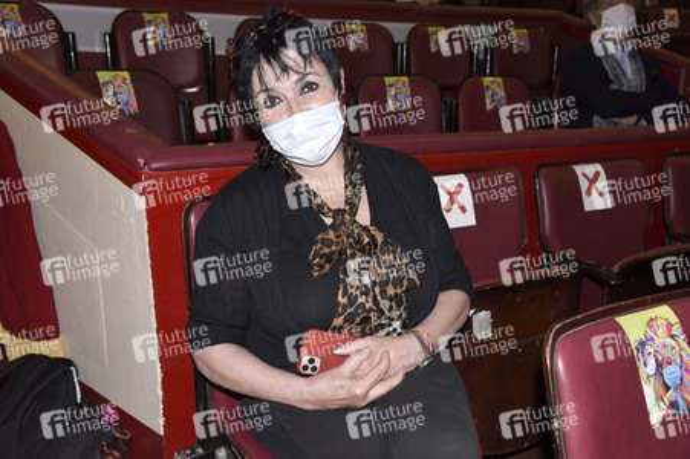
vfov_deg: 37.8
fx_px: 670
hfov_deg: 54.5
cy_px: 230
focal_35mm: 35
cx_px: 345
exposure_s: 1/160
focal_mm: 35
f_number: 6.3
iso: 2000
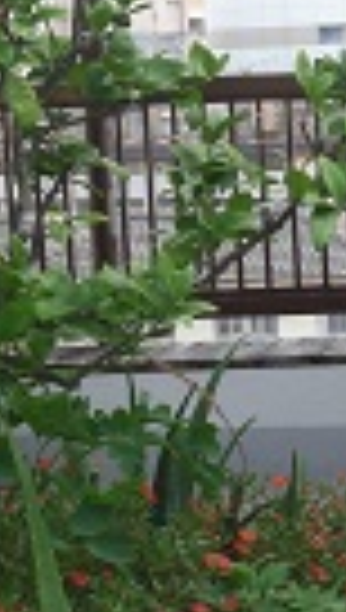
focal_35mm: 112
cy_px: 261
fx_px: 1818
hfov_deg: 10.2
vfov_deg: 19.1
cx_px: 652
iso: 80
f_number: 3.5
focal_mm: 6.3
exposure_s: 1/100
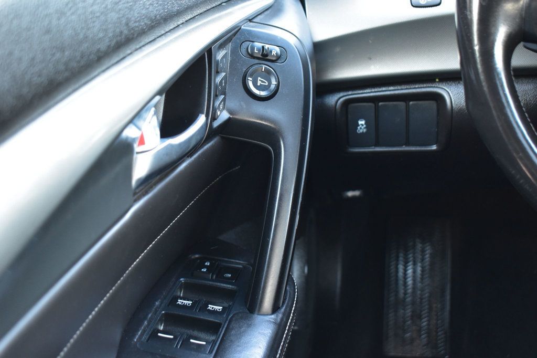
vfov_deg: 25.0
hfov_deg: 36.9
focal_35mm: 54
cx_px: 268
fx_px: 805
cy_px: 179
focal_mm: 36
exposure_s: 1/15
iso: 1600
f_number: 4.8
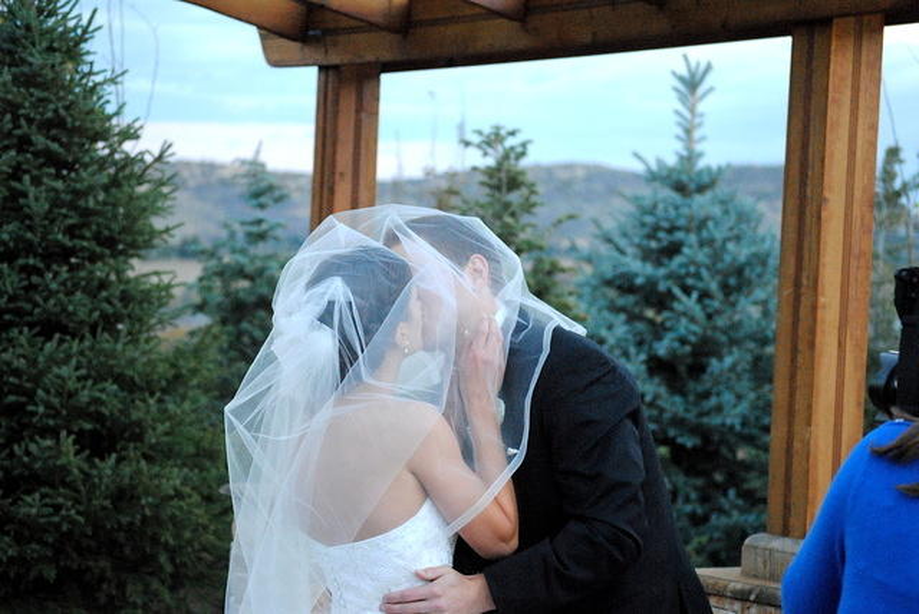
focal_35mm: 99
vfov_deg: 13.9
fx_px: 2529
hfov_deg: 20.6
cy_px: 307
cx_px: 460
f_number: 4.2
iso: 1400
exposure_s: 1/125
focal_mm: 66
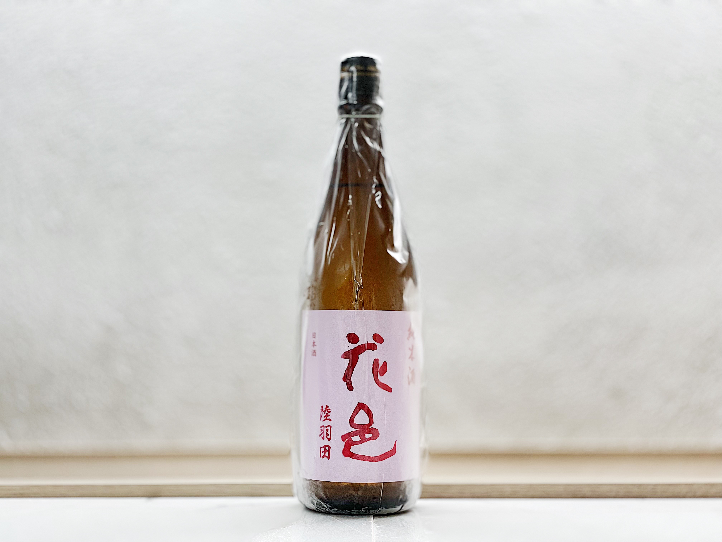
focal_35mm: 52
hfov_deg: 36.8
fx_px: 1085
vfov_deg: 28.0
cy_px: 271
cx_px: 361
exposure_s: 1/100
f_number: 2
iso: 80
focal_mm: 6
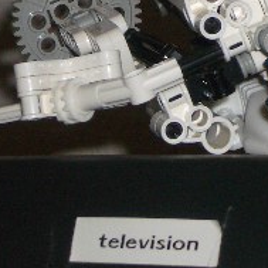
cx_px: 285
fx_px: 2312
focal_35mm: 264
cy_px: -71
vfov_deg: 6.6
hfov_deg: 6.6
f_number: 4.4
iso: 100
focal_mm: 14.6
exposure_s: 1/60
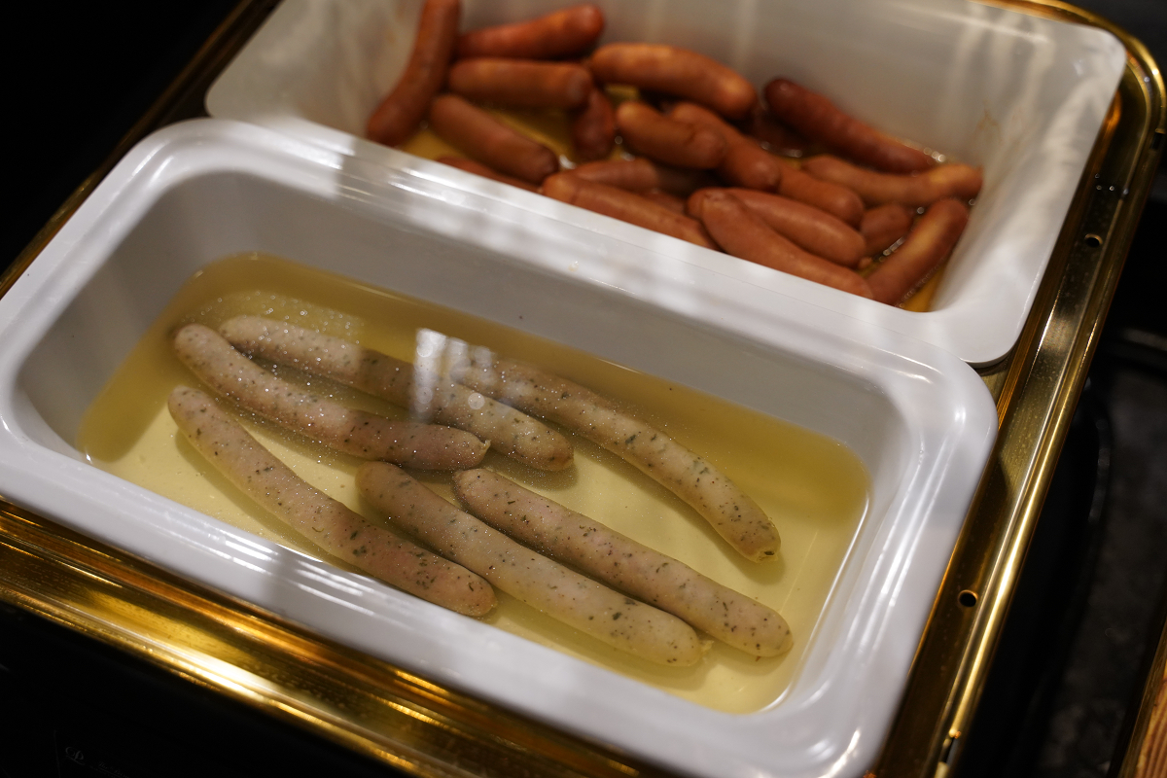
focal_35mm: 46
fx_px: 1491
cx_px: 584
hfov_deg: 42.7
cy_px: 389
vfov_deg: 29.2
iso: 1600
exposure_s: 1/160
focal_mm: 46
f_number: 3.5
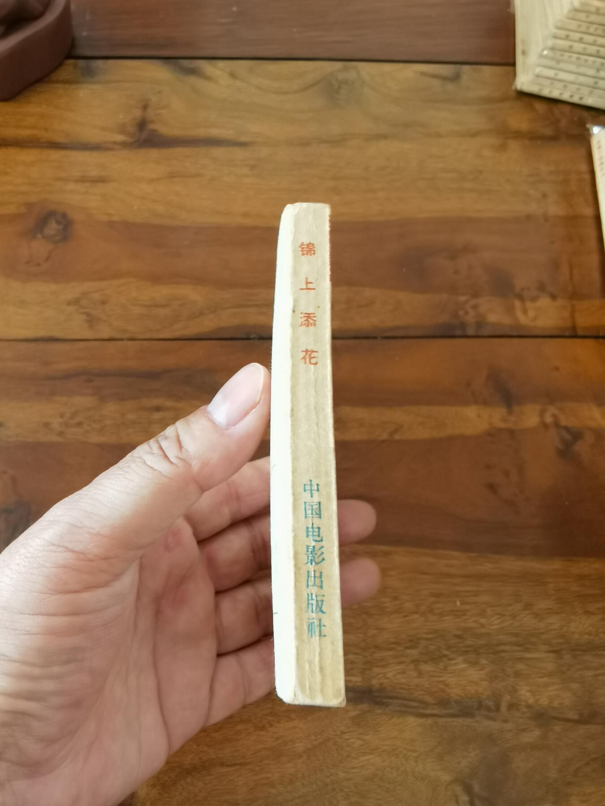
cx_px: 302
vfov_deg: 65.3
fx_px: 629
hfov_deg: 51.4
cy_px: 403
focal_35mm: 27
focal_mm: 2.26
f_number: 2.2
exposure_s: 1/40
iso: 200
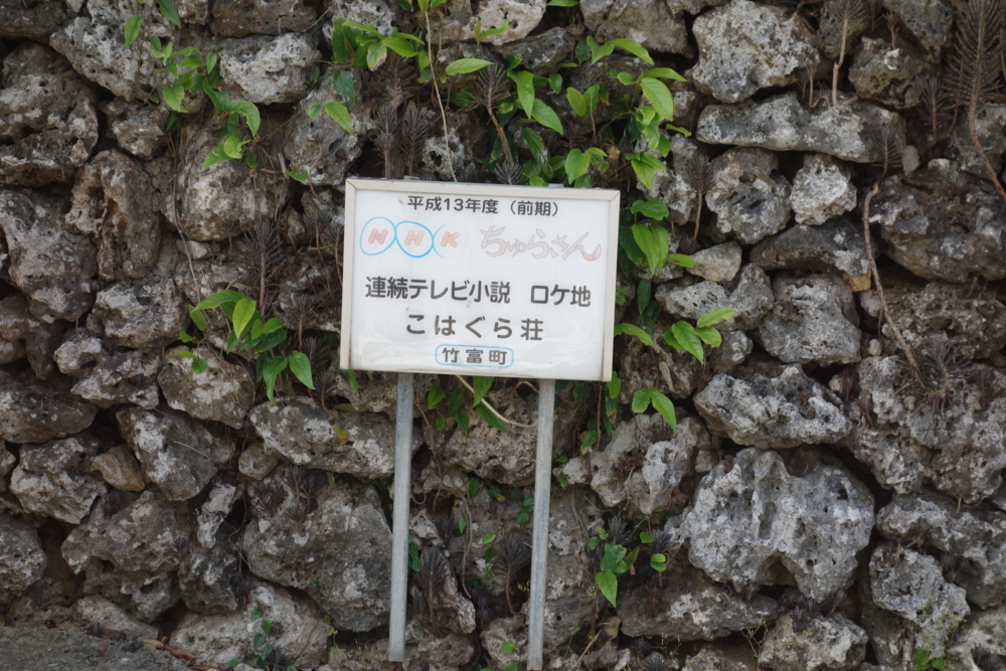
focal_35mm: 98
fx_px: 2739
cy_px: 336
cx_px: 503
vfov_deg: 14.0
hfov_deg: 20.8
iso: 125
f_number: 5.6
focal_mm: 36.28
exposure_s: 1/125
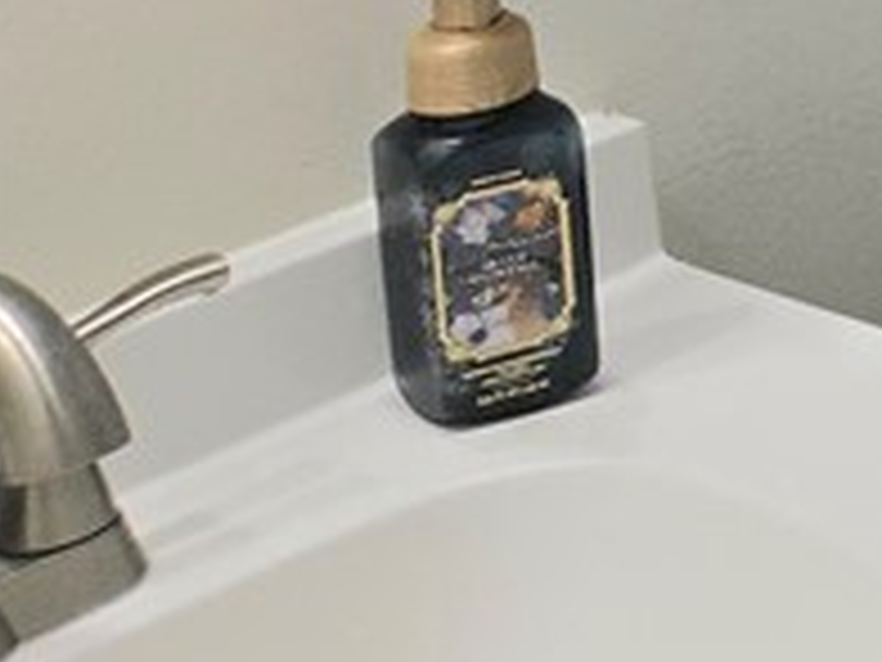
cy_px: -689
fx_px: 3058
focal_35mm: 120
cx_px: 2282
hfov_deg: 12.1
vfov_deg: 11.1
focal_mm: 5.4
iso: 50
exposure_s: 1/120
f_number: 1.8
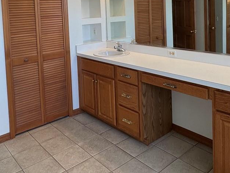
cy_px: 23
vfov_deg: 37.5
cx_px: 111
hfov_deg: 51.3
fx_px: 239
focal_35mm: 36
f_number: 2.2
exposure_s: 1/120
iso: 64
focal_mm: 2.22
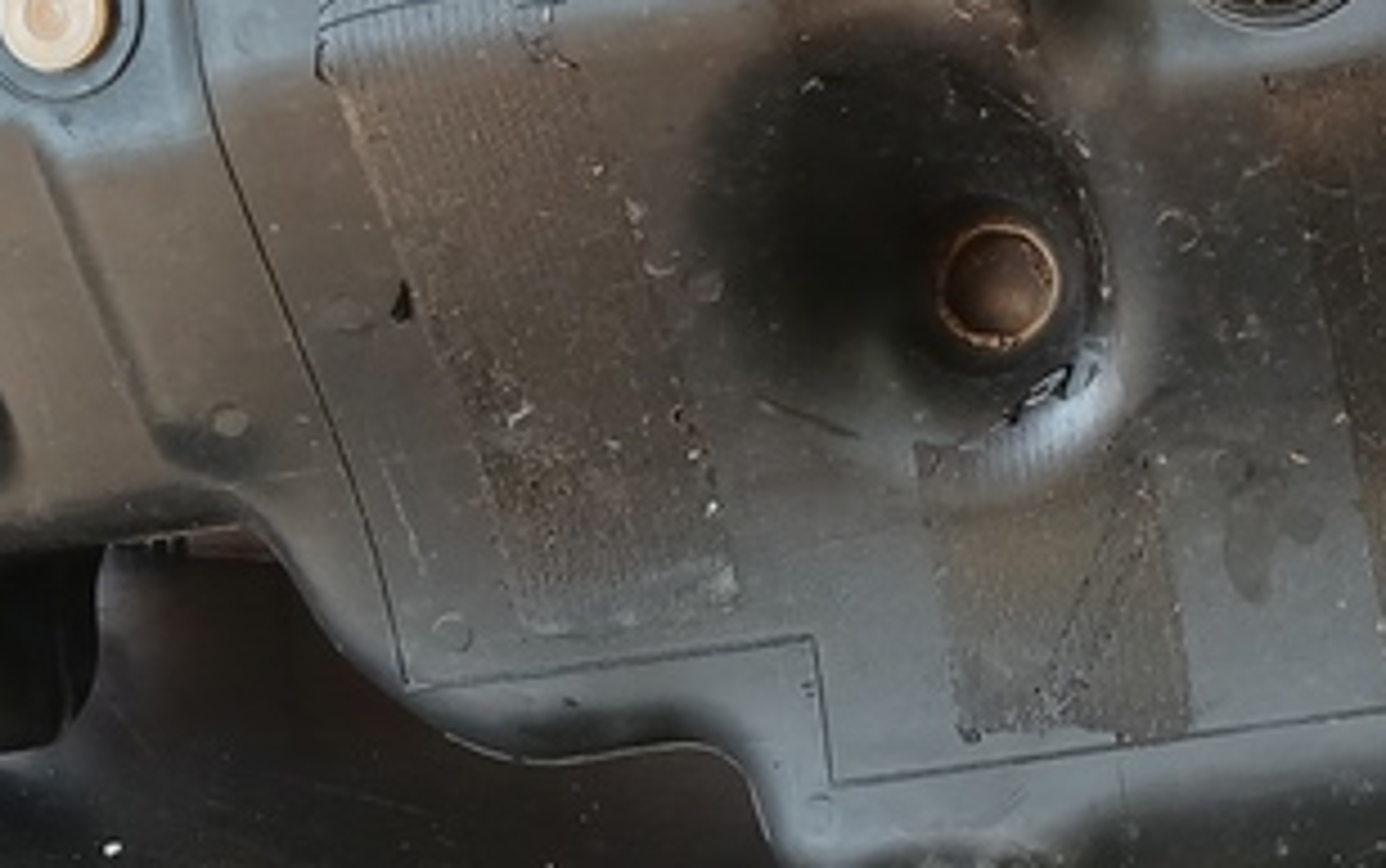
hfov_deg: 20.7
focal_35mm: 95
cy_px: 85
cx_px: 1575
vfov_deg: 13.7
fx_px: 3591
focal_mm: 4
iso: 80
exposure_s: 1/50
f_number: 1.8
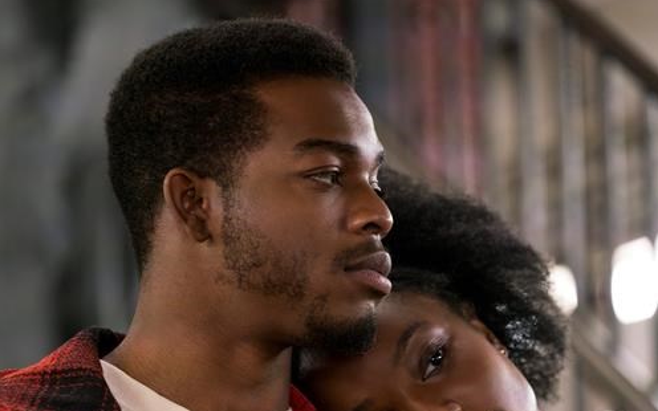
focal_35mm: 267
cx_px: 279
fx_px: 4788
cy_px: 284
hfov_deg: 7.9
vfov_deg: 4.9
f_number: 3.2
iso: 2000
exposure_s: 1/80
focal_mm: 200
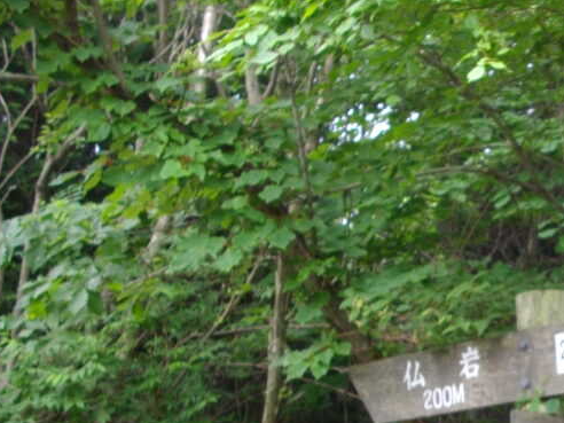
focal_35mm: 77
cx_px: 553
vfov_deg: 18.8
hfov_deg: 24.3
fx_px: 1255
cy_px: 393
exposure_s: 1/50
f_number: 2.8
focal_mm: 6.2
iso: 200
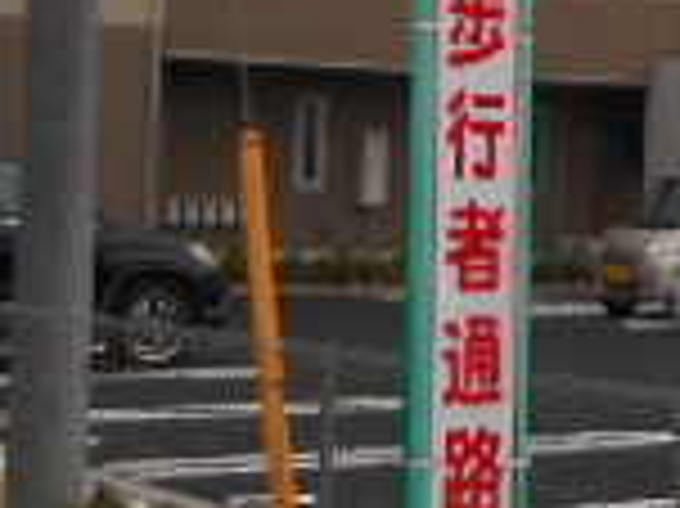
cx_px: 896
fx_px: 2159
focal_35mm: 110
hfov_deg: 16.8
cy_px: 49
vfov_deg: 13.3
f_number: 3.2
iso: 80
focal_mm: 4.6
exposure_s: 1/160
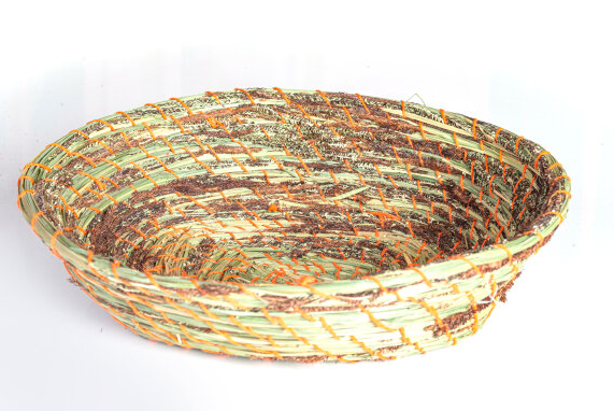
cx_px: 306
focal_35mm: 63
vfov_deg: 21.6
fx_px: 1076
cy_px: 197
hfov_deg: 31.9
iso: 640
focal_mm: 60
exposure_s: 1/200
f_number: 18
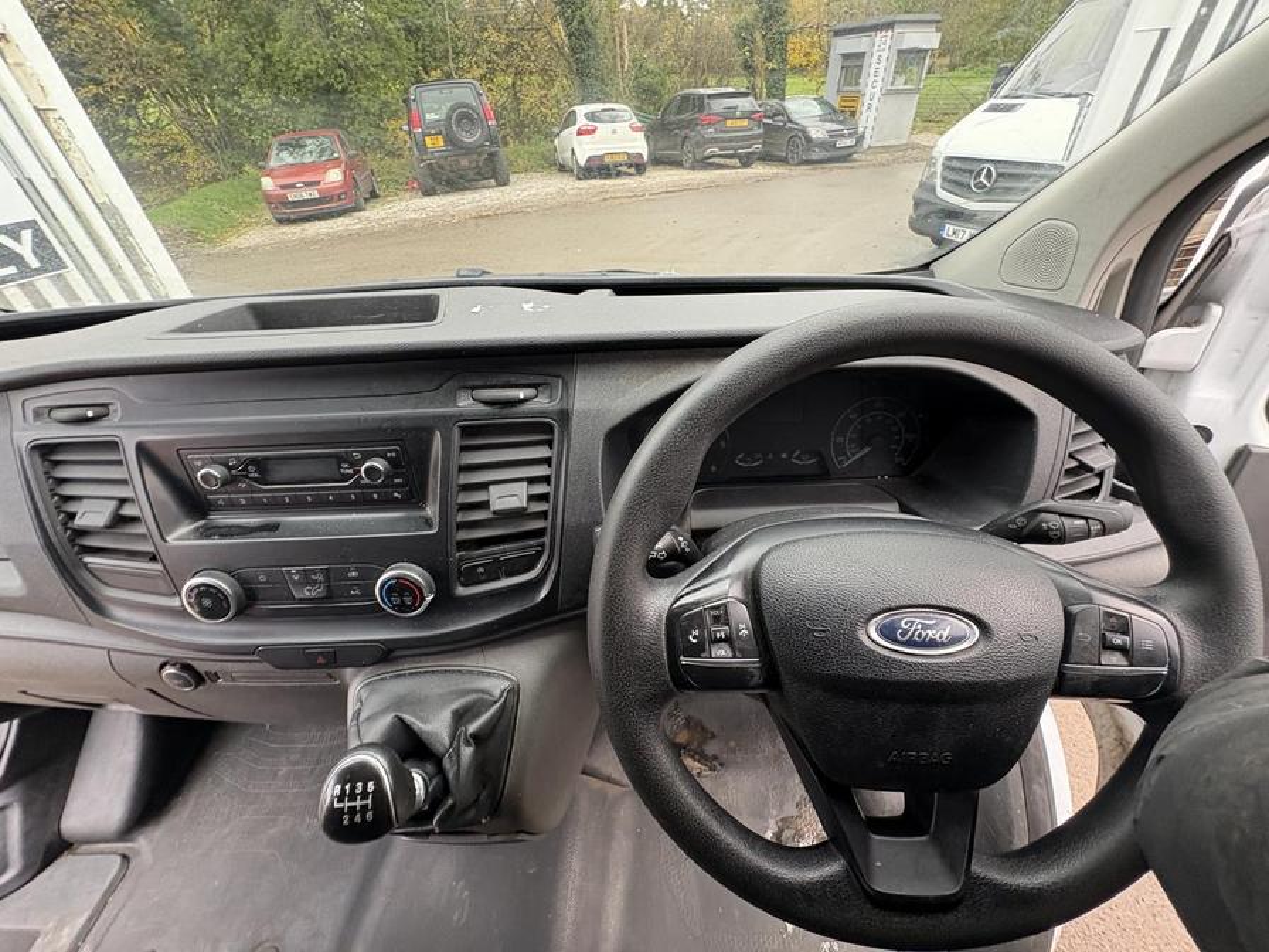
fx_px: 513
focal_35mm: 14
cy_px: 476
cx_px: 634
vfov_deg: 85.7
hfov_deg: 102.1
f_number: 2.2
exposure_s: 1/82
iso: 200
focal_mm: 2.22
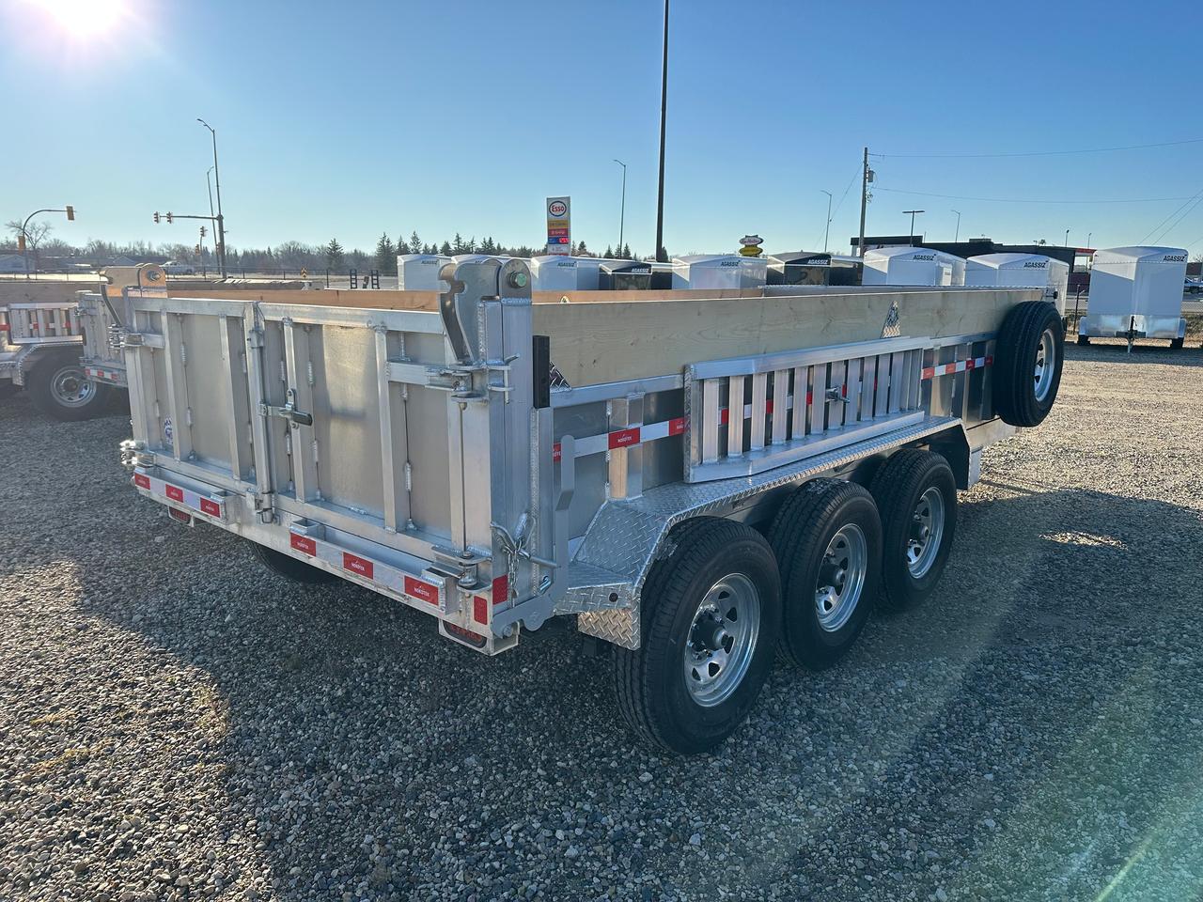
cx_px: 602
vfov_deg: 56.8
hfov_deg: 71.6
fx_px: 834
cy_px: 451
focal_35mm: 24
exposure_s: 1/3472
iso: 80
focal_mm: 6.86
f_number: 1.78
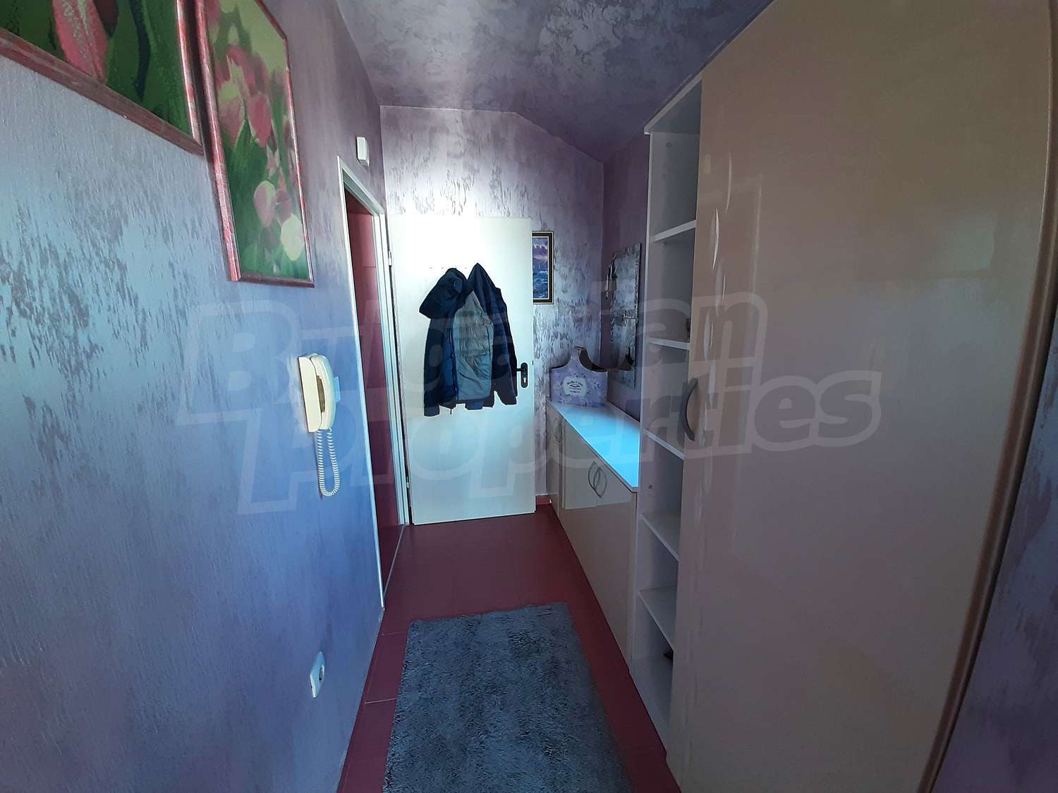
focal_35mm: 13
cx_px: 529
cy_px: 396
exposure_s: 1/50
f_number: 2.2
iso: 80
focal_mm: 1.42
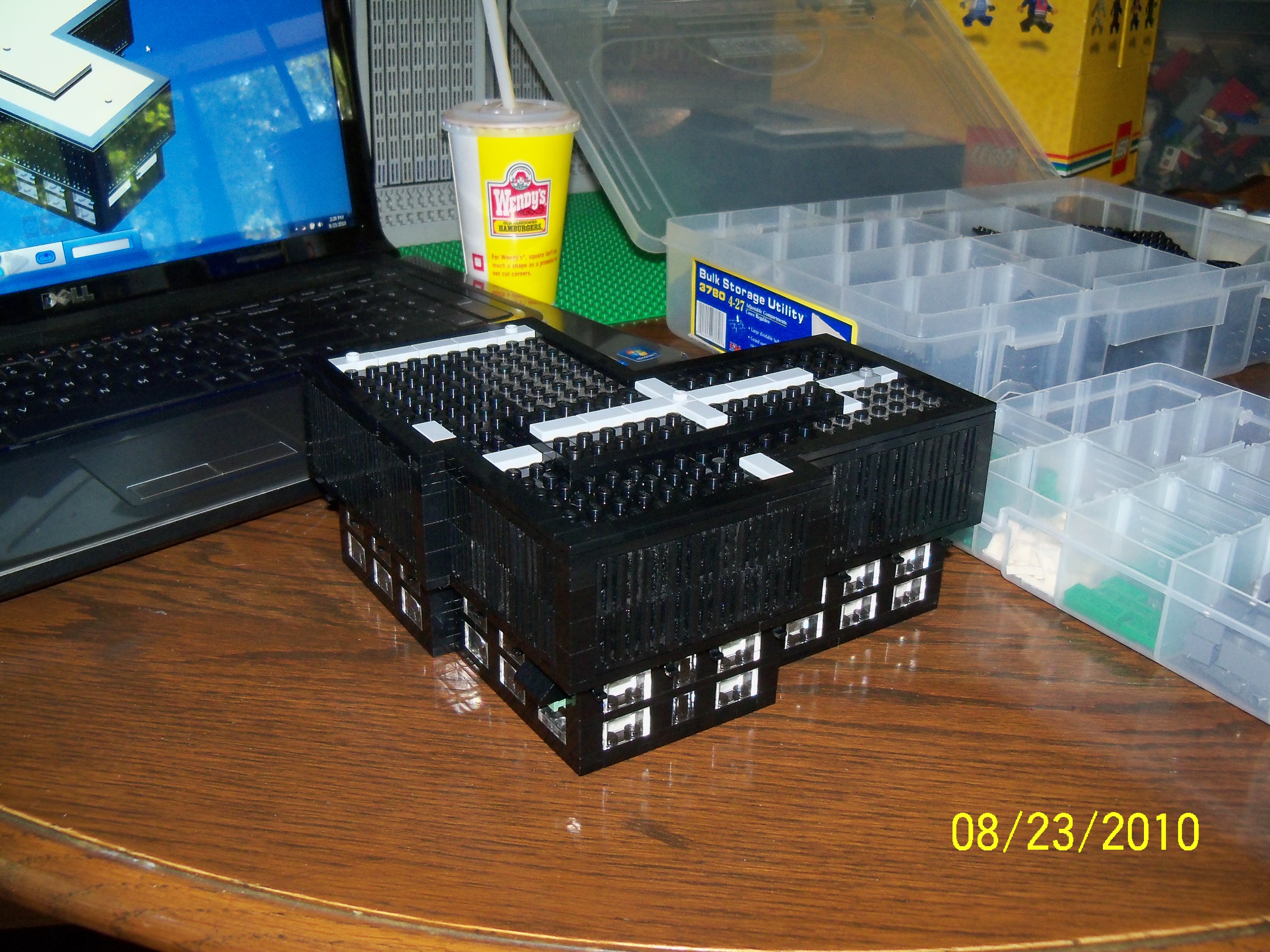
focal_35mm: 35
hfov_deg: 52.6
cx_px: 635
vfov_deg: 40.7
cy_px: 476
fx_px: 1284
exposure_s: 1/30
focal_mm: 6.2
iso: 200
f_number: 3.5
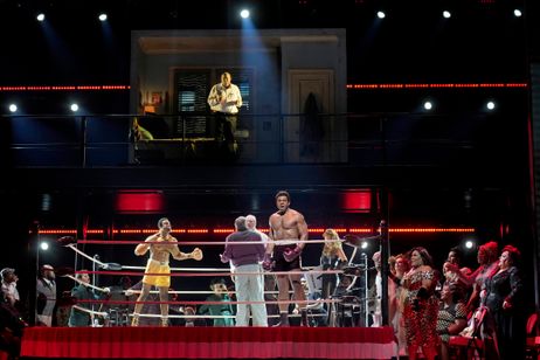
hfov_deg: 28.8
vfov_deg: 19.5
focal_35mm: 70
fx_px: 1050
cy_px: 180
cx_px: 270
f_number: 8
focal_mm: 70
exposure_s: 1/250
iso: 3200
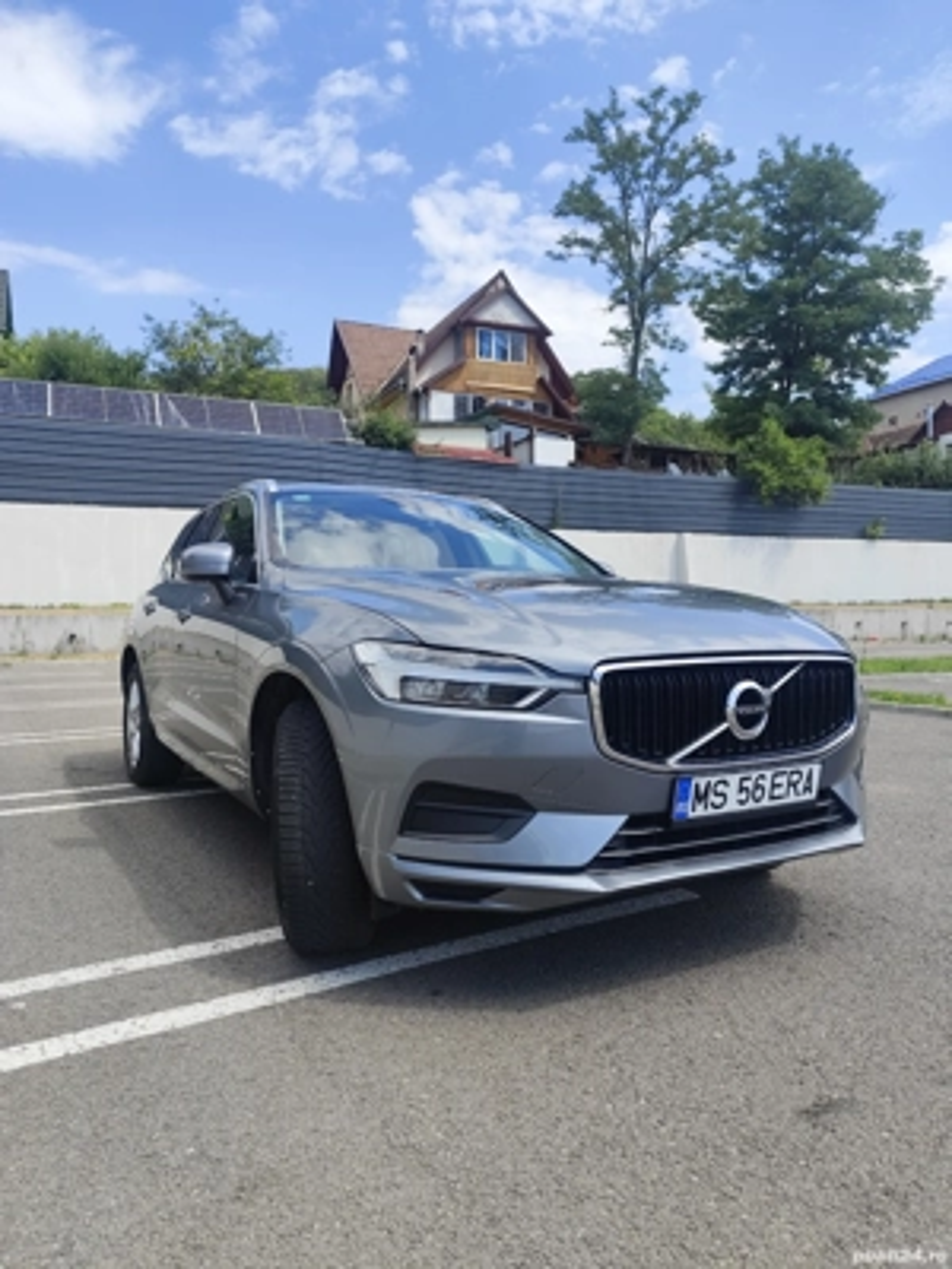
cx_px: 476
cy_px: 634
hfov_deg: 58.9
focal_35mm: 23
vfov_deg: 73.9
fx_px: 843
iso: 50
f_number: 1.65
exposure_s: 1/764
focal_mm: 6.19
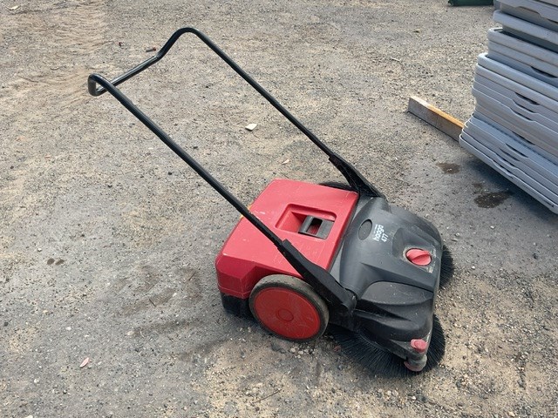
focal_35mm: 29
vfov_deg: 48.2
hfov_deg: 61.7
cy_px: 209
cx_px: 279
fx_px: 467
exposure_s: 1/792
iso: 16
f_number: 1.8
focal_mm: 3
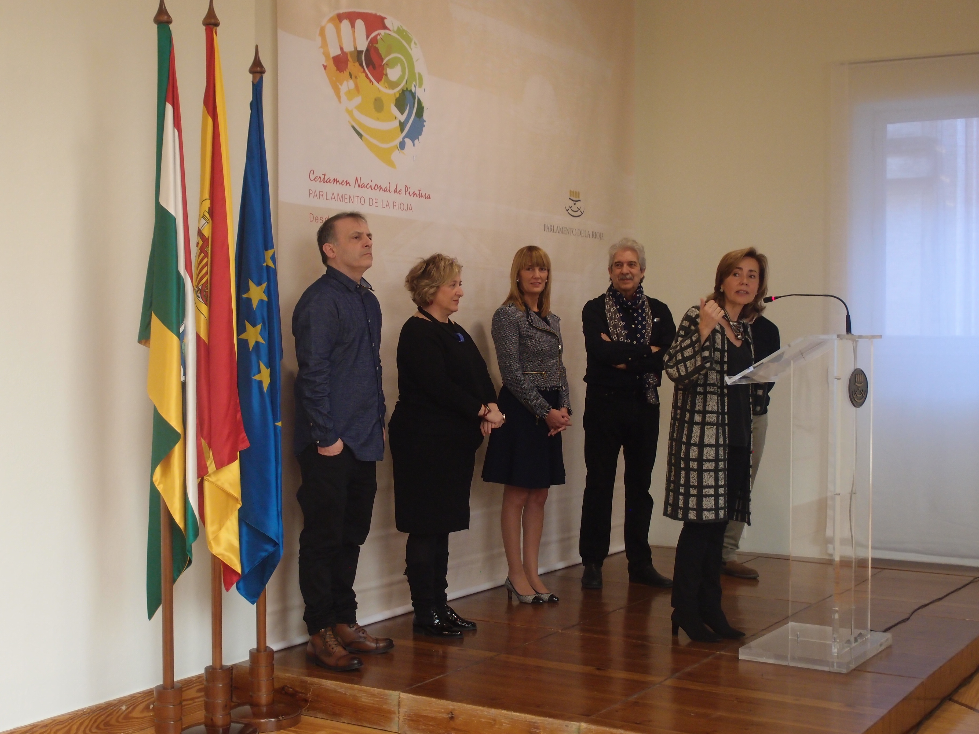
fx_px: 1301
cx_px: 490
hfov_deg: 41.2
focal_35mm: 46
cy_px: 367
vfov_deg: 31.5
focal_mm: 9.87
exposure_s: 1/50
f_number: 2
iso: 200
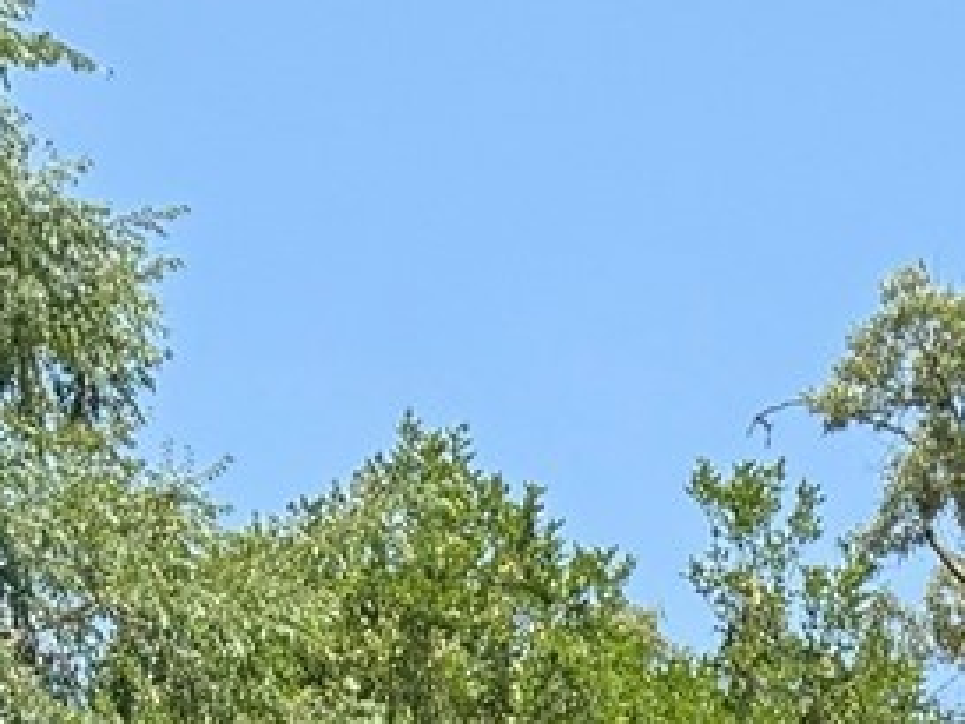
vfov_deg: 6.9
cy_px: 2599
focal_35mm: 180
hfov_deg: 10.7
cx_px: 1350
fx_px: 5020
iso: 80
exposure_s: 1/2703
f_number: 1.78
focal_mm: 6.76
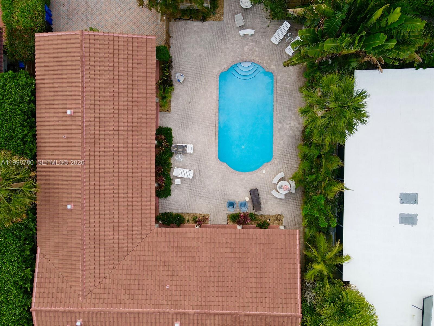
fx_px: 301
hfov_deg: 71.6
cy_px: 163
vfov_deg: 56.8
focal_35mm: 24
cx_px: 217
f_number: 2.8
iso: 100
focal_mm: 4.5
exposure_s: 1/50
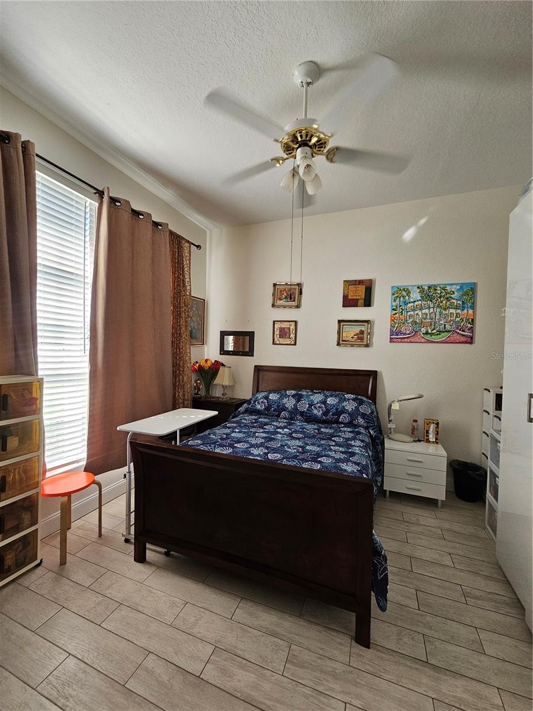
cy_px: 356
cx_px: 266
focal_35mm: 13
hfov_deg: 89.9
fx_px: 267
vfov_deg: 106.2
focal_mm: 2.2
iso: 64
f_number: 2.2
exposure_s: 1/60
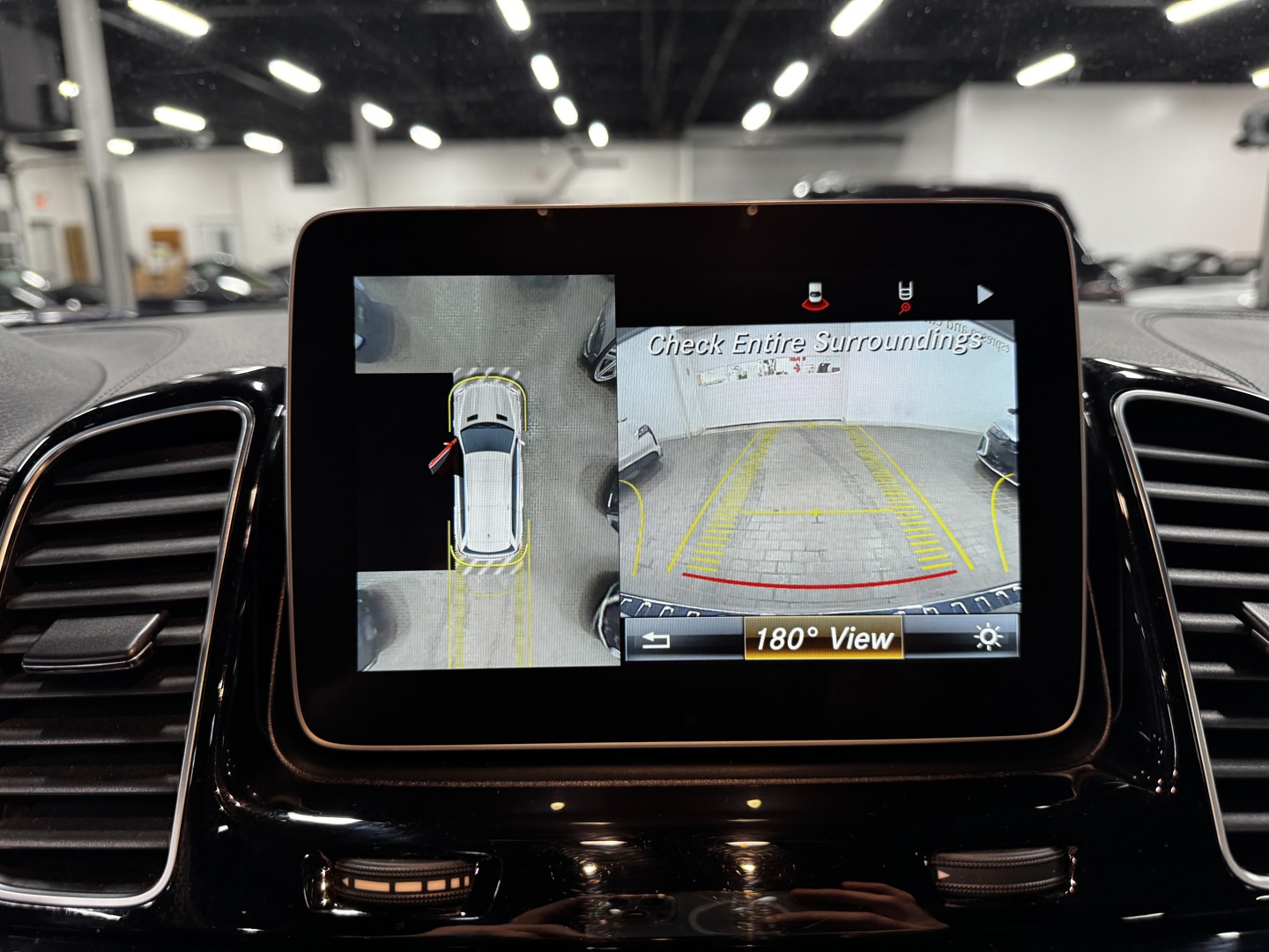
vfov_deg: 56.8
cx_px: 634
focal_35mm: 24
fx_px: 880
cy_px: 476
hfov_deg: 71.6
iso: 200
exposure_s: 1/42
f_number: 1.78
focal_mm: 6.86
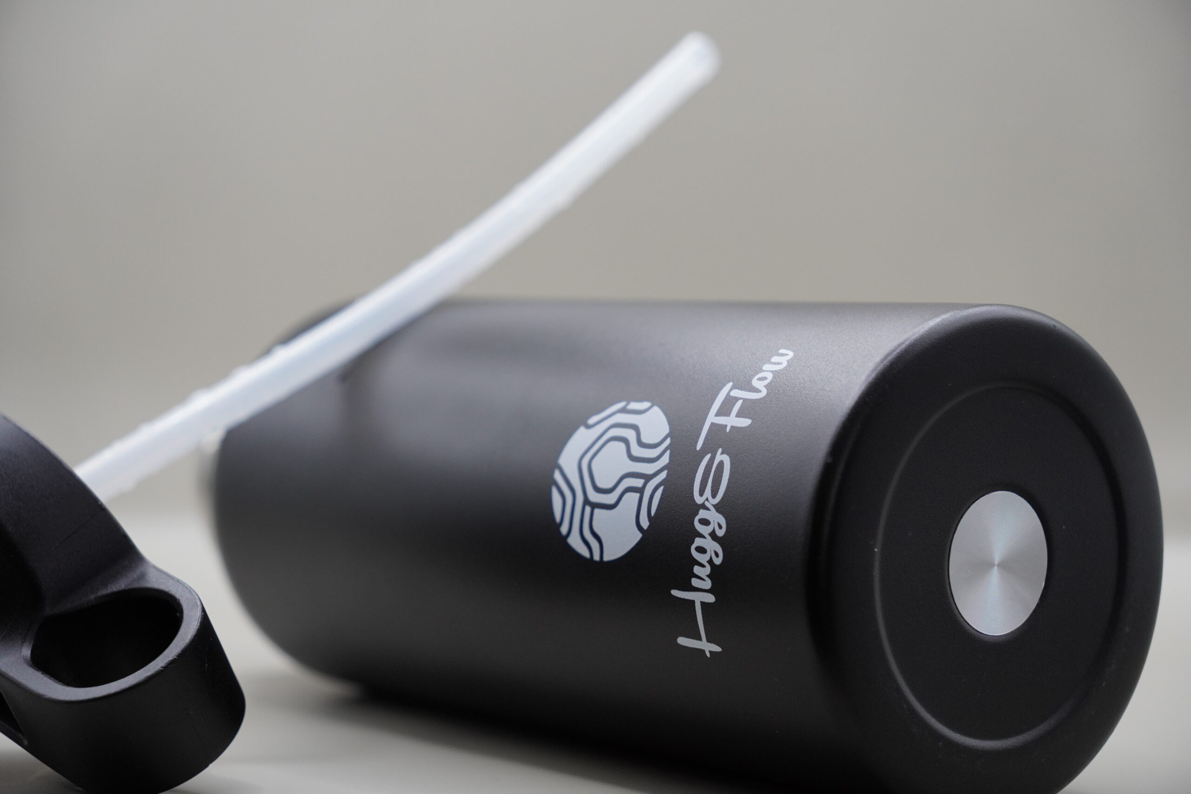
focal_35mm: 72
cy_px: 397
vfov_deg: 18.9
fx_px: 2392
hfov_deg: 28.0
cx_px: 596
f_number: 4
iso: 800
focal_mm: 48.2
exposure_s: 1/80
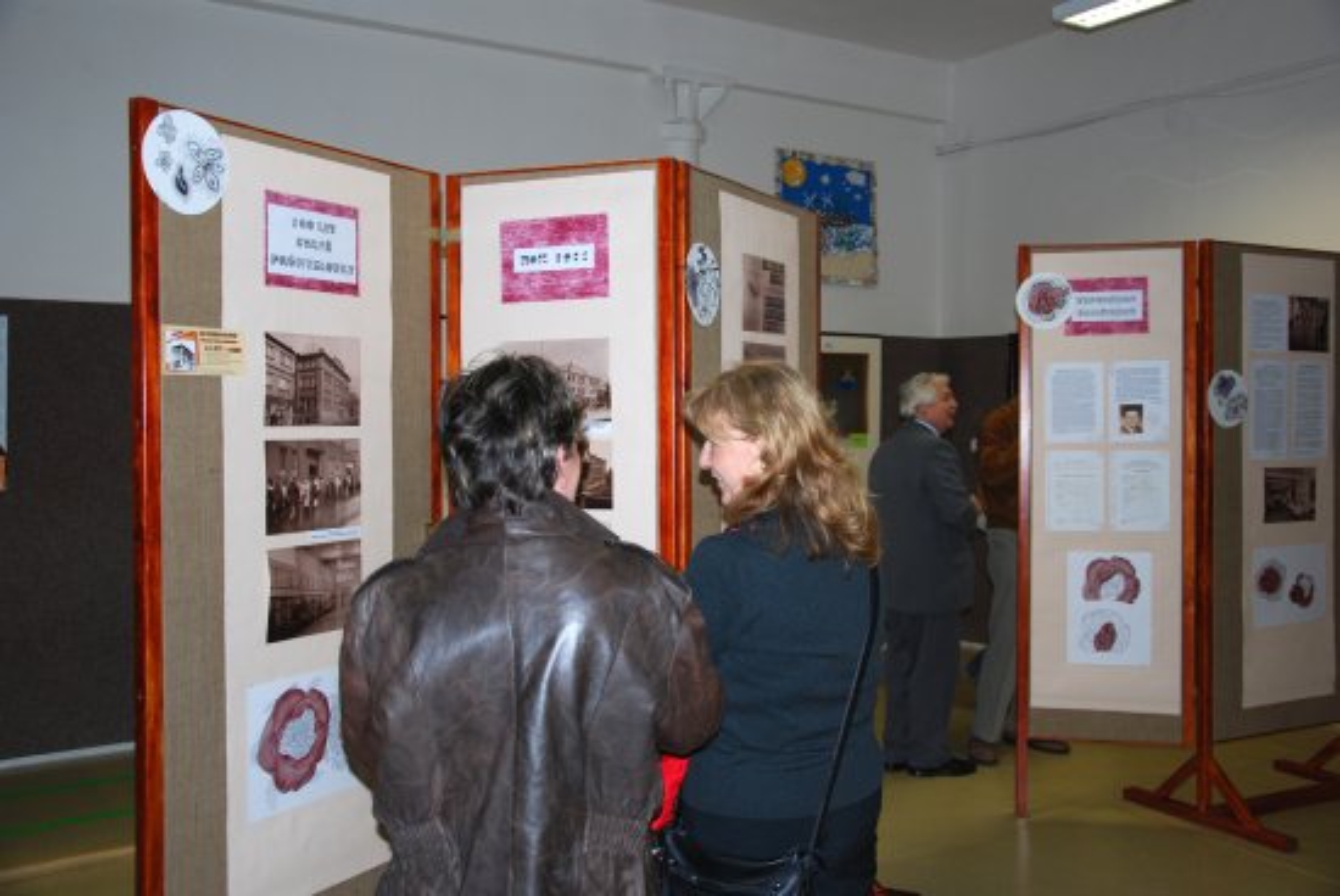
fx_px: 1230
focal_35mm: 33
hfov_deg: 57.2
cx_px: 670
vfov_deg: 40.1
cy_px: 448
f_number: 3.8
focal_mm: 22
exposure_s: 1/60
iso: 200
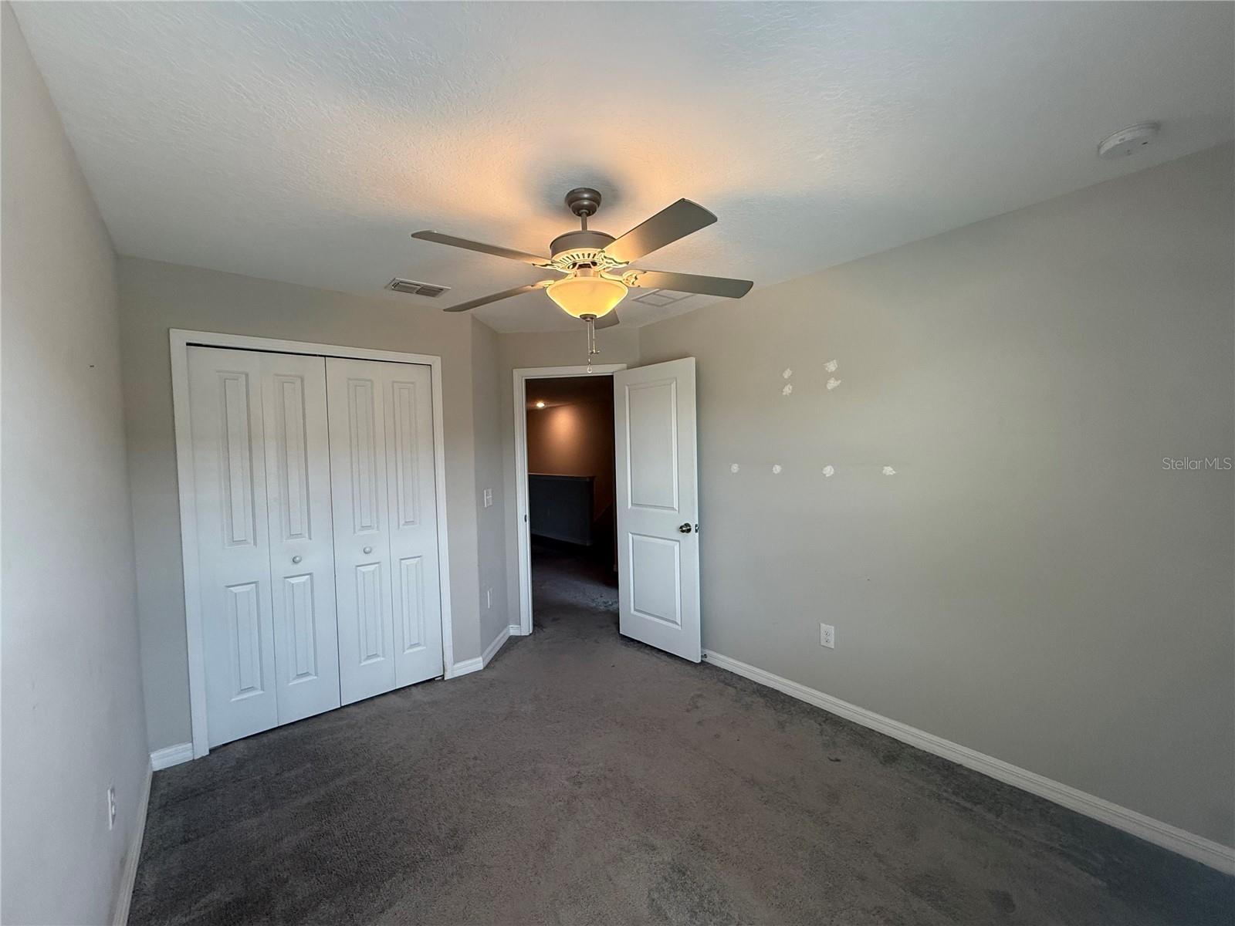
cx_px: 618
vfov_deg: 85.7
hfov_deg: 102.1
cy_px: 463
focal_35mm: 14
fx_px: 499
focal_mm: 2.22
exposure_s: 1/120
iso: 200
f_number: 2.2
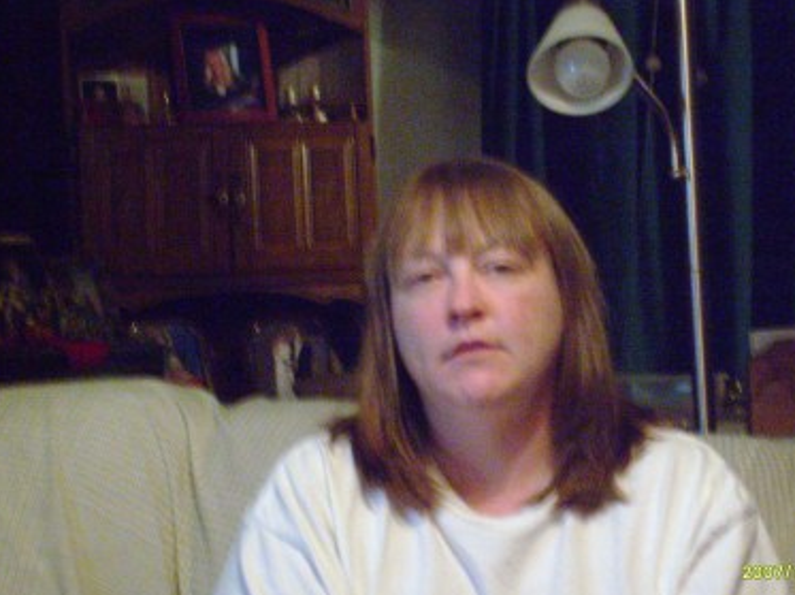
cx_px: 454
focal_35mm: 128
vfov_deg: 11.6
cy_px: 287
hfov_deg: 15.4
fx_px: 2937
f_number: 4.9
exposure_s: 1
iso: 200
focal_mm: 17.4
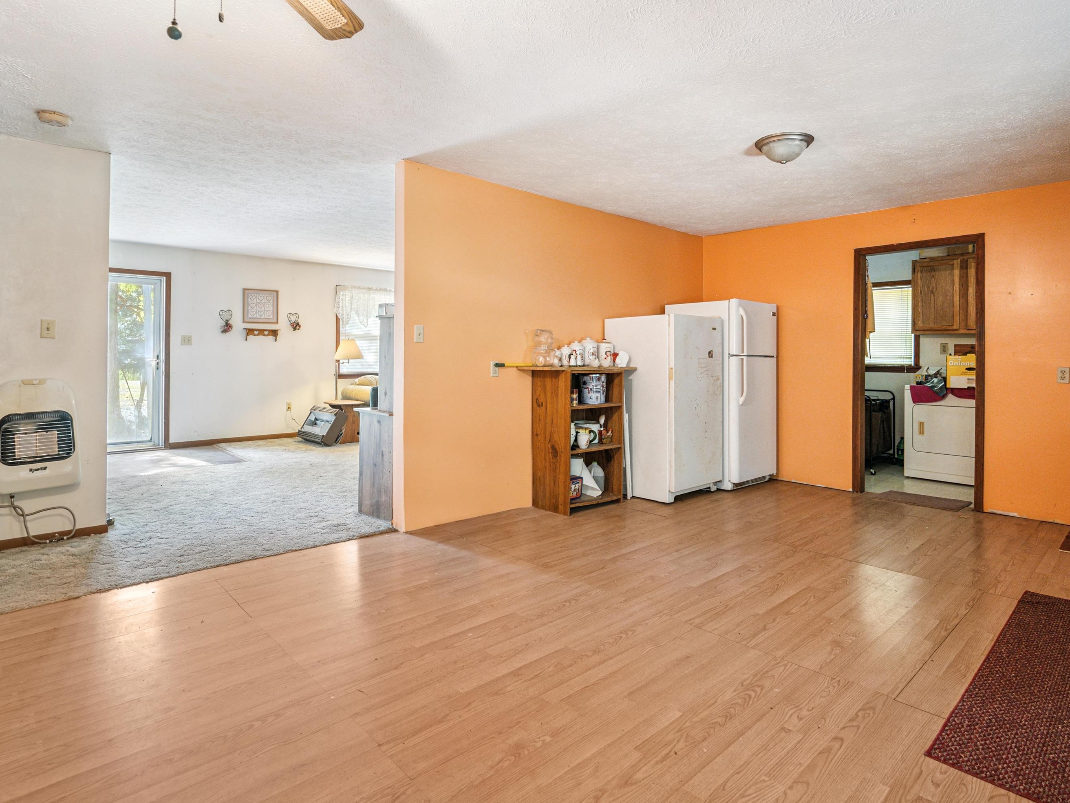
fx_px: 556
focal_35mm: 18
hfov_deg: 87.7
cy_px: 392
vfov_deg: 71.6
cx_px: 546
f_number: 5.6
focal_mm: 16
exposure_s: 1/13
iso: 1250
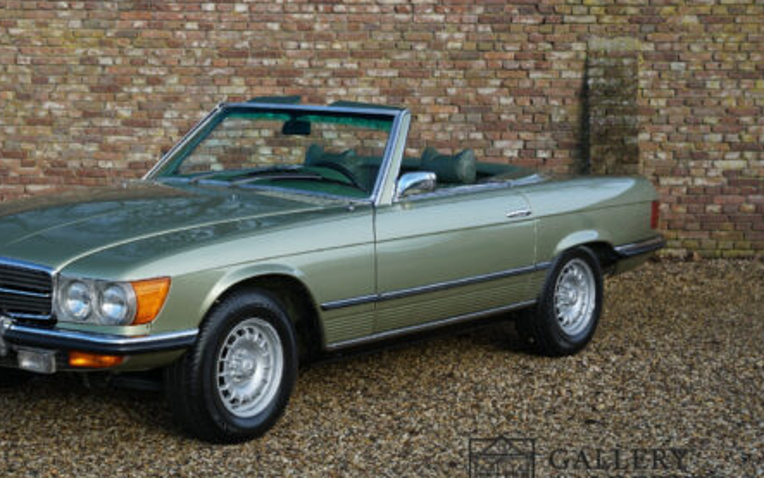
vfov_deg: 17.1
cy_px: 216
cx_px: 248
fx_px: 1586
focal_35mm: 76
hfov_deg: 26.9
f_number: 5.6
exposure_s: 1/60
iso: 100
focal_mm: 55.1
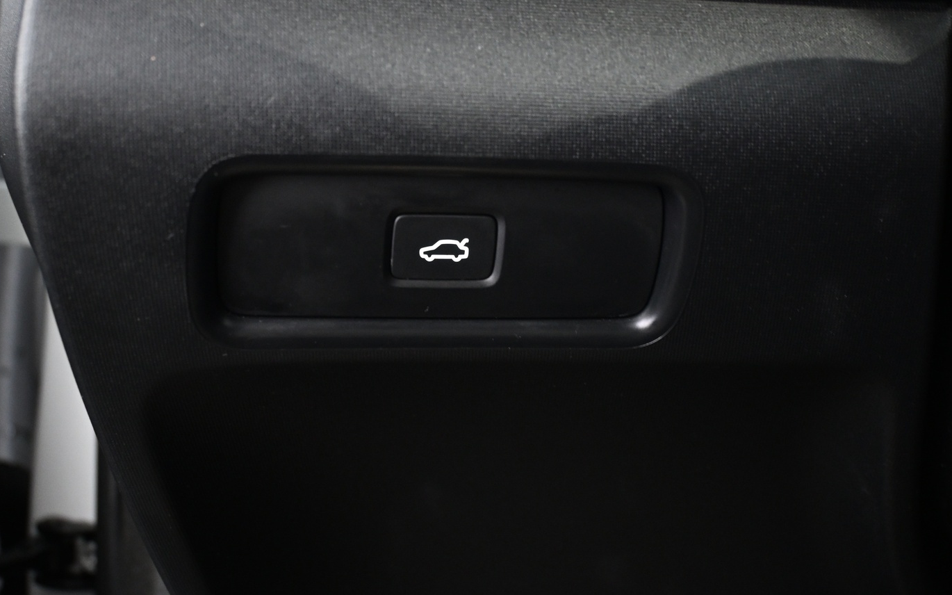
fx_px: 1219
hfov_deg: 42.6
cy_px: 252
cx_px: 434
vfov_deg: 27.4
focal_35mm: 47
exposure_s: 1/4
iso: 1600
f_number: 4.5
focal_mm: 26
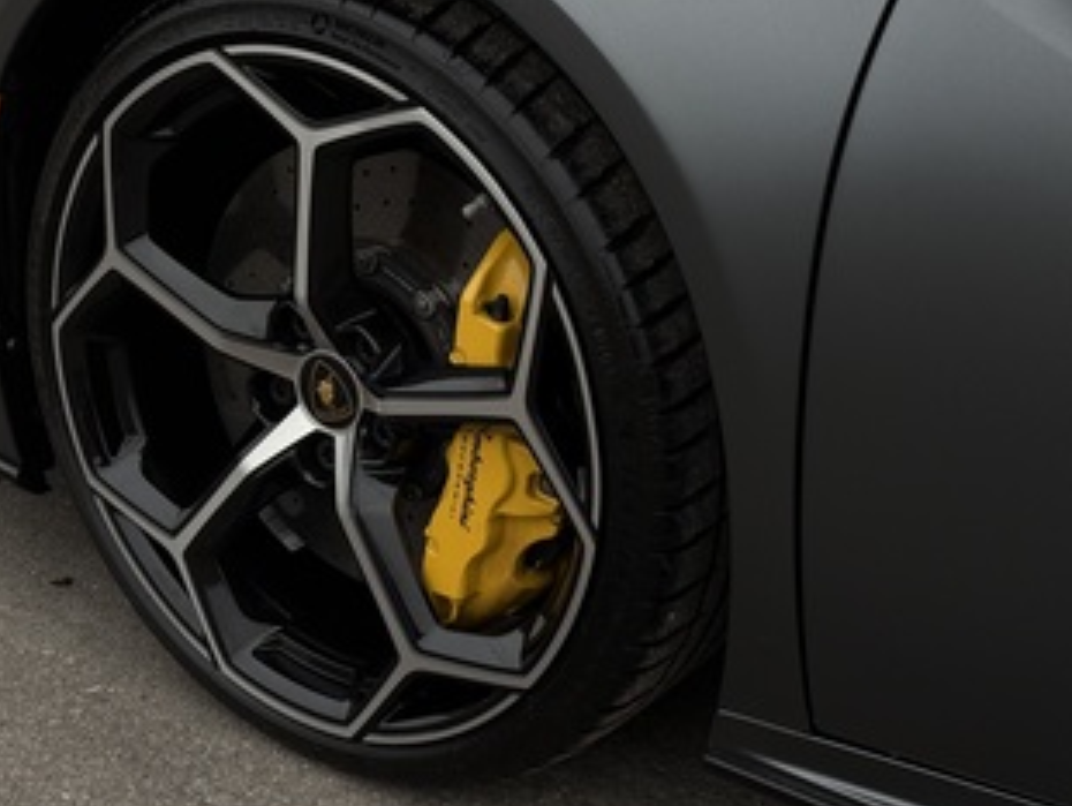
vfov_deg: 22.6
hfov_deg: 29.6
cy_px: 351
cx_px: 384
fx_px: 2015
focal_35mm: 65
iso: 100
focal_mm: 6.76
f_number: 1.78
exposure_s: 1/987
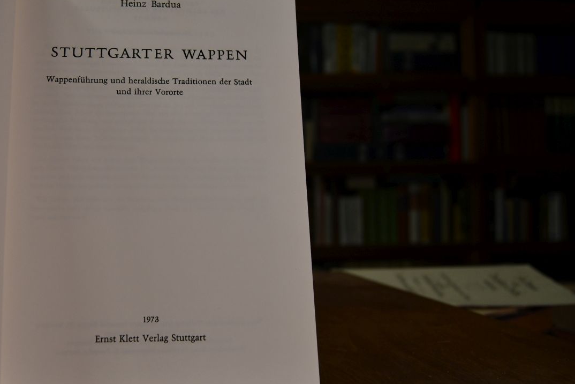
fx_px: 687
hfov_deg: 45.0
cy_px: 183
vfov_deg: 31.2
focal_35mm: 43
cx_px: 208
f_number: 5
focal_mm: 22
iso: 400
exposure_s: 1/250
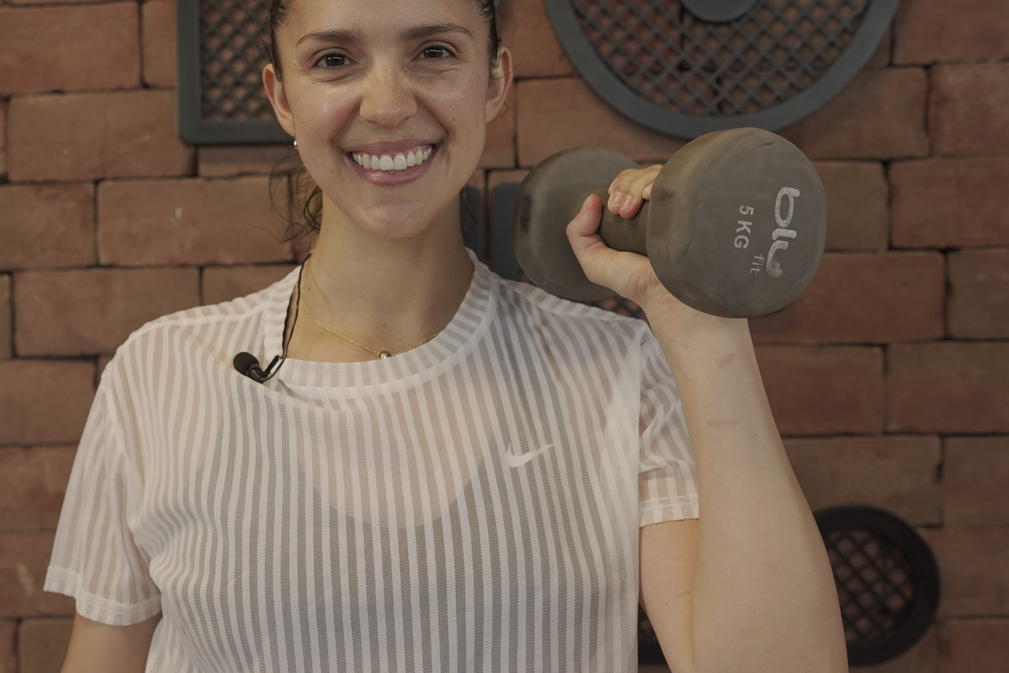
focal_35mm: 43
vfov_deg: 31.2
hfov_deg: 45.1
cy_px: 323
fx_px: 1205
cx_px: 385
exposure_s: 1/320
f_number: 3.2
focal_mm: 28
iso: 1600
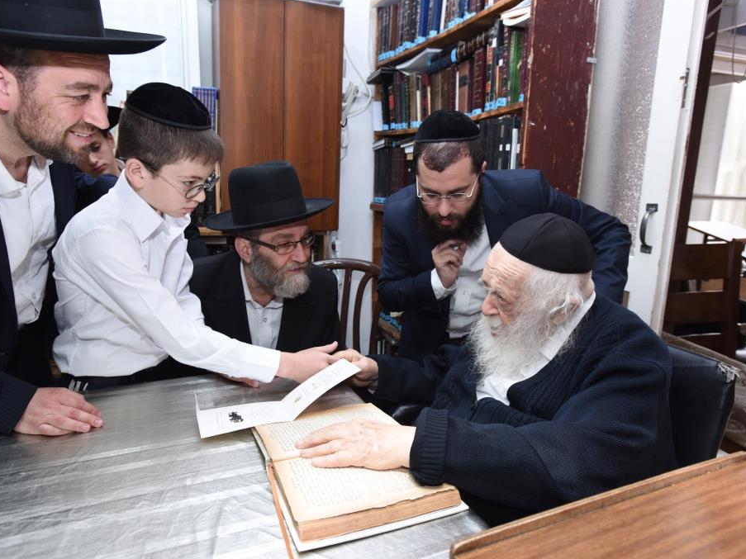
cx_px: 352
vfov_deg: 56.8
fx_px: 517
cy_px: 280
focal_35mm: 24
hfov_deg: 71.5
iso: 640
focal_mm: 22
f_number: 4.5
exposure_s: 1/125
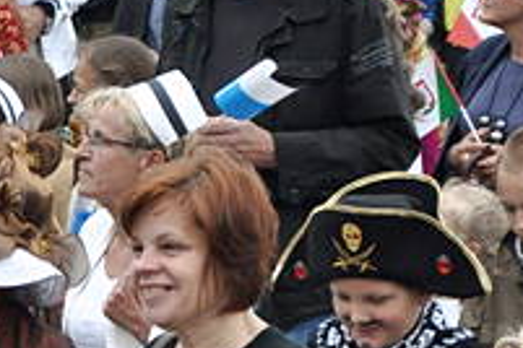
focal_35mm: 570
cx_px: -572
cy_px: 448
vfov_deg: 2.4
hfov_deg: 3.6
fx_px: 8280
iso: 1250
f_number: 6.3
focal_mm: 90
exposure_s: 1/1000
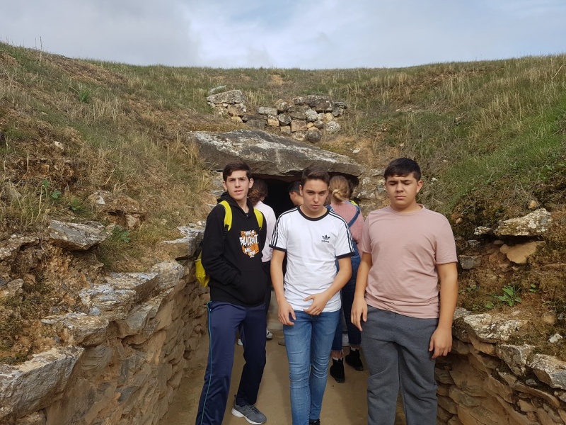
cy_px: 212
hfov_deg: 67.3
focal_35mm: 26
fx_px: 425
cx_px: 283
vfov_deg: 53.1
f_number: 1.7
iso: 50
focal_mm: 4.2
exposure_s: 1/2408
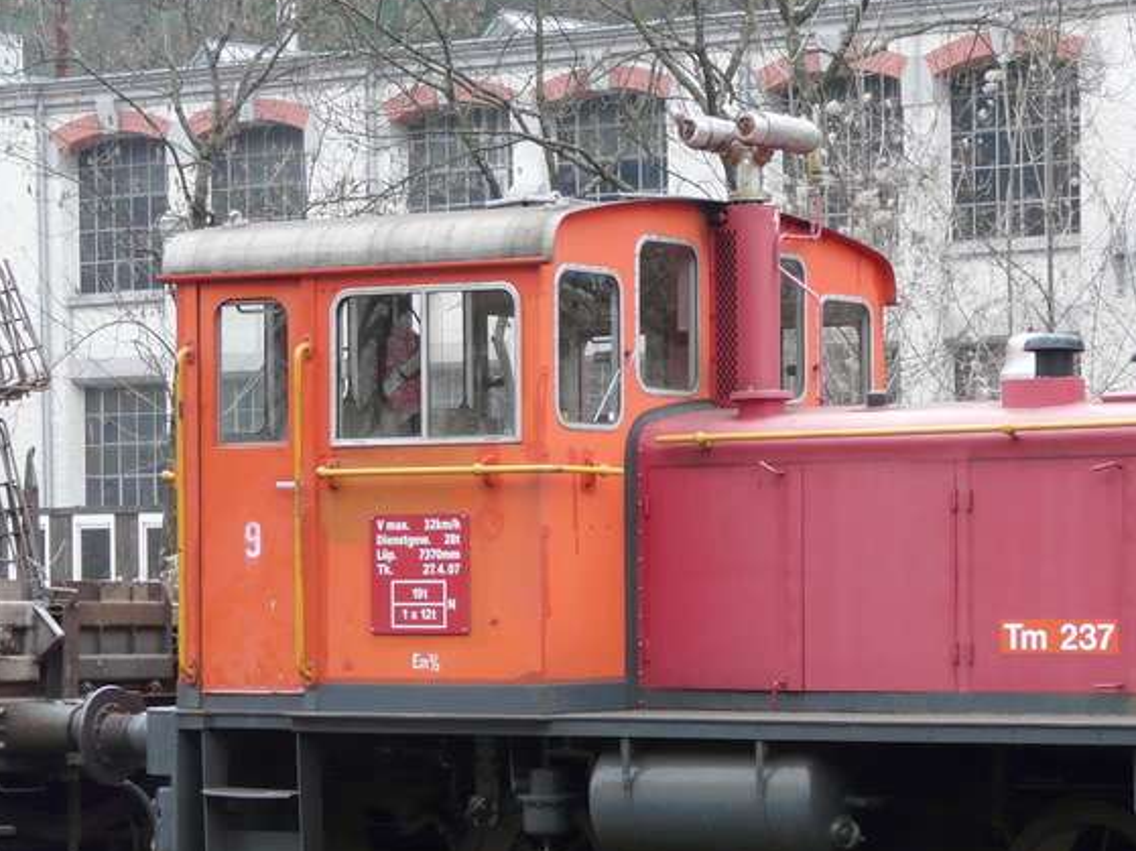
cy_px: 601
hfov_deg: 16.6
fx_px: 3872
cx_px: 837
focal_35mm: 118
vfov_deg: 12.5
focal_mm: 10.8
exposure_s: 1/100
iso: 100
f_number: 3.2
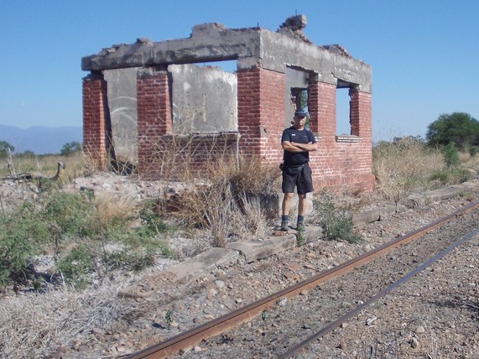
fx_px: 706
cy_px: 172
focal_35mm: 51
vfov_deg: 28.5
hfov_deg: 37.1
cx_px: 316
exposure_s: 1/320
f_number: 6.2
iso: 80
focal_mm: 5.3
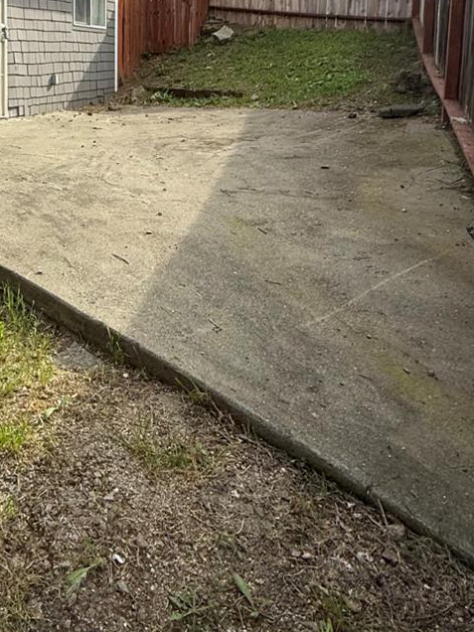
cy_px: 145
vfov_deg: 52.5
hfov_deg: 37.6
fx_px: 602
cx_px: -16
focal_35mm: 33
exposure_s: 1/1399
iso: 64
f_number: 2.2
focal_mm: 2.22
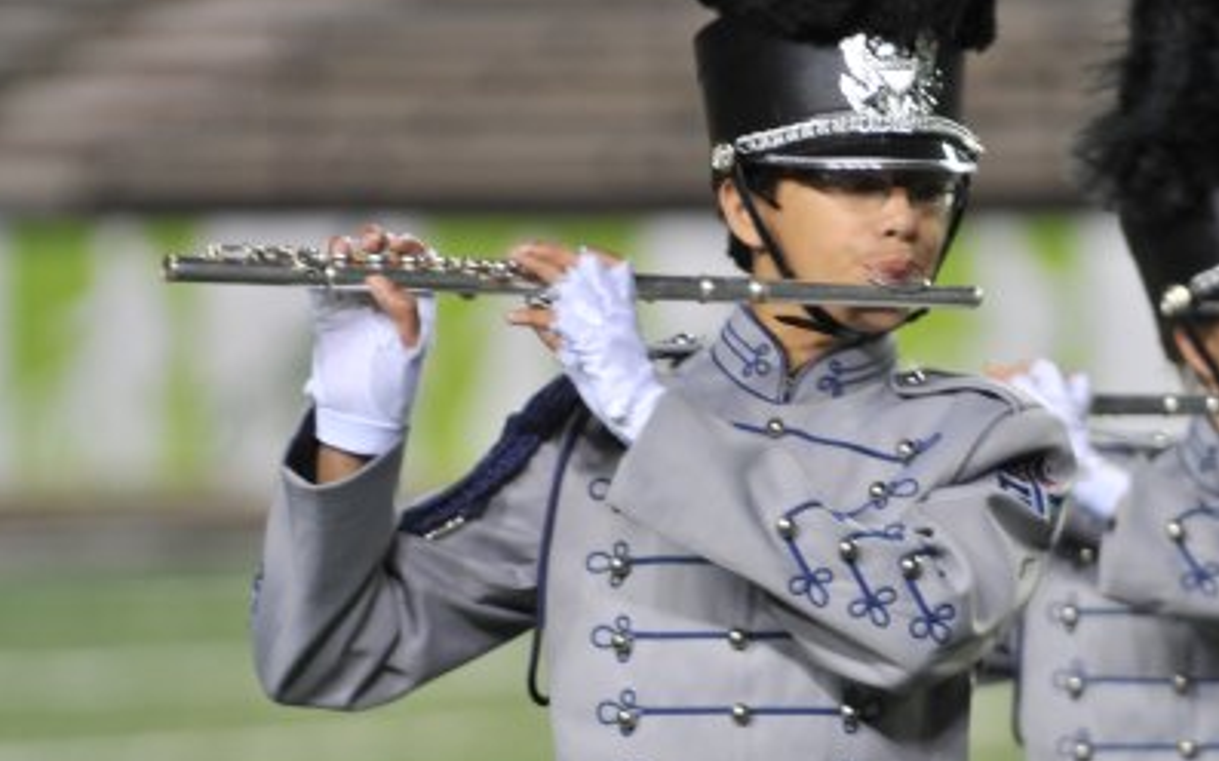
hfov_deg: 4.5
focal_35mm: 462
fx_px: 15346
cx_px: 610
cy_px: 666
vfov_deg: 2.8
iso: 800
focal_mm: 200
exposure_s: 1/200
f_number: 2.8
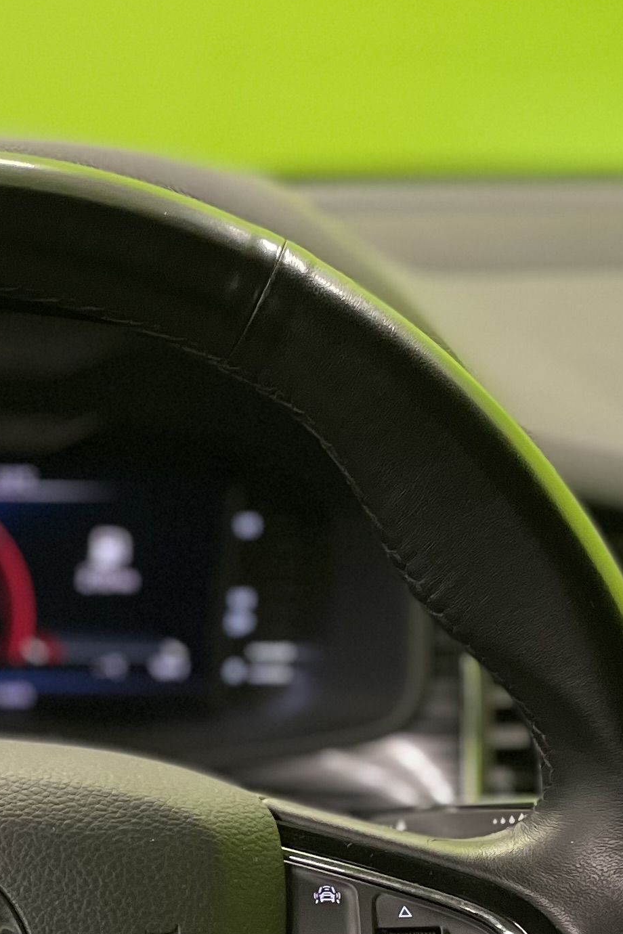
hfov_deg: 16.5
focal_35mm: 79
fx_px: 2051
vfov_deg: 24.3
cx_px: -139
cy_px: 981
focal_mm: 4.2
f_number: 1.6
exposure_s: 1/50
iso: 400
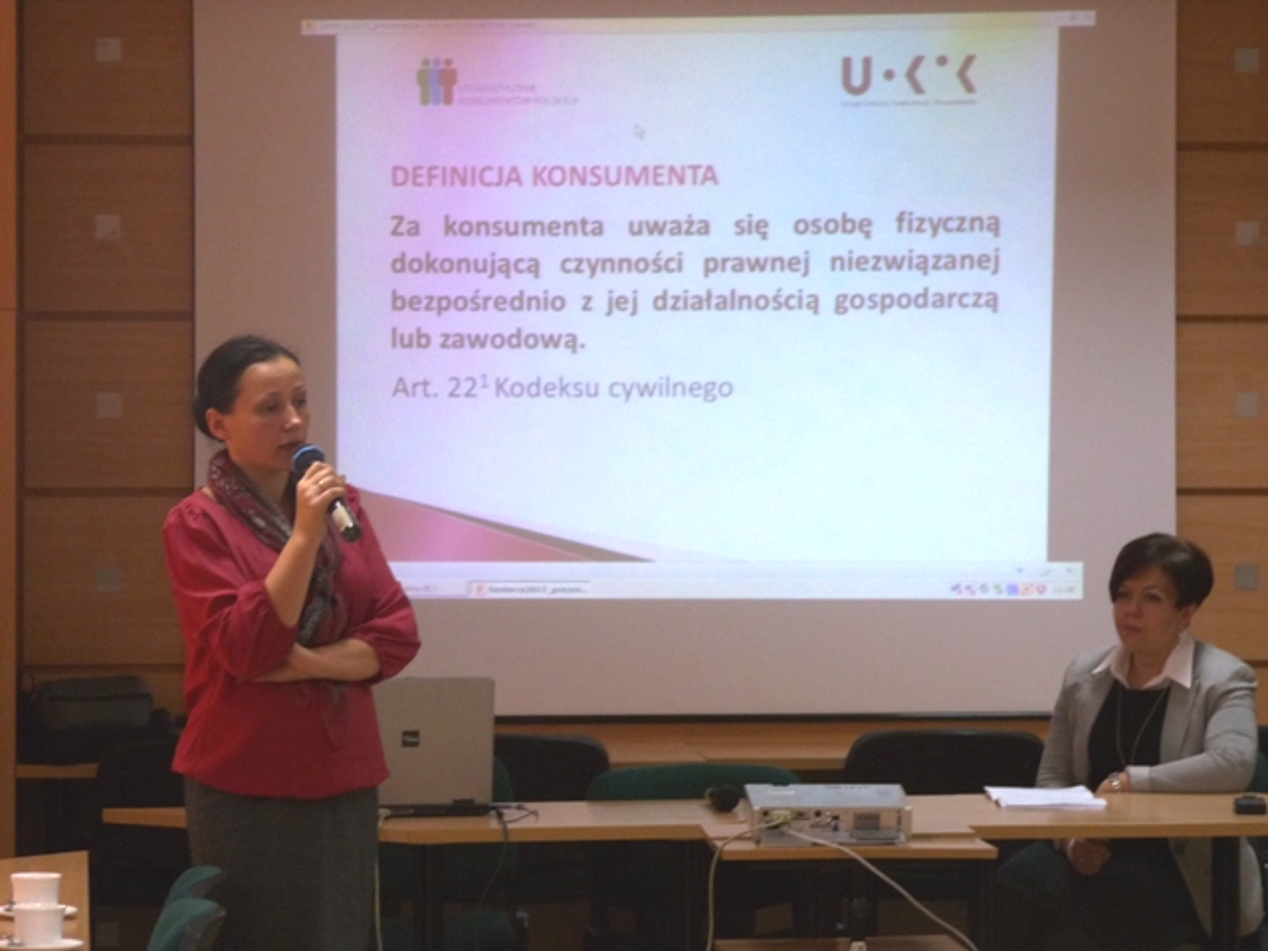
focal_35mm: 145
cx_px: 634
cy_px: 476
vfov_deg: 10.2
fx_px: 5311
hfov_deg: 13.6
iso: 250
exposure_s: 1/40
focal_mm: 21.6
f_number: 3.6
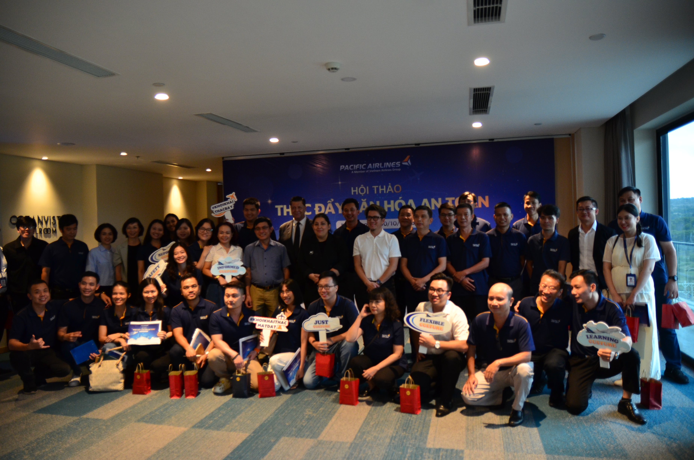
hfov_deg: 70.5
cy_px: 230
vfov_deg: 50.2
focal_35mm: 26
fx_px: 491
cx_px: 347
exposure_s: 1/160
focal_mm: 17
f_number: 2.8
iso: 800
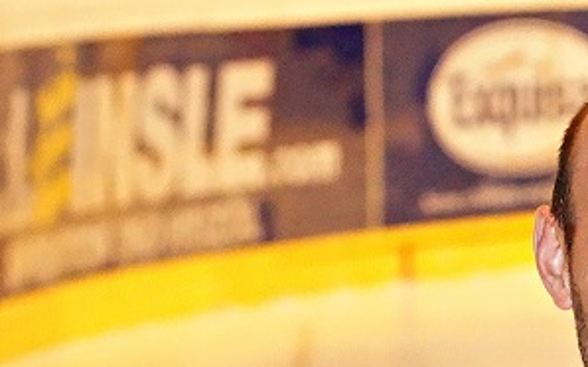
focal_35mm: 266
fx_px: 4261
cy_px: 469
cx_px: 685
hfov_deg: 7.8
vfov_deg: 4.9
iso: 6400
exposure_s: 1/160
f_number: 4.5
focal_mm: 70
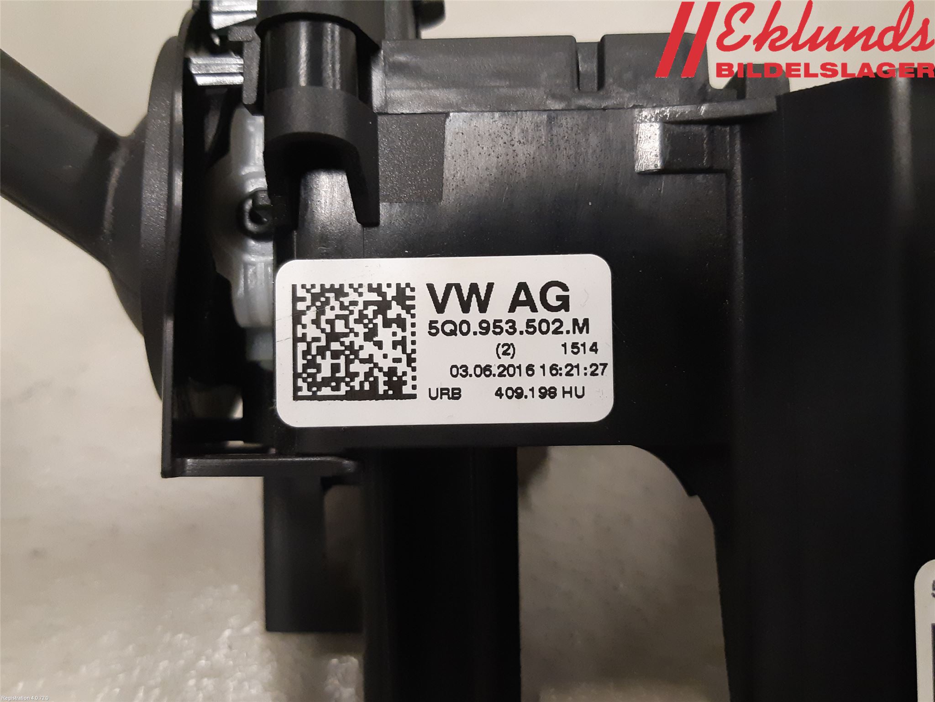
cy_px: 351
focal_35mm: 26
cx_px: 468
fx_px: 702
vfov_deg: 53.1
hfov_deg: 67.3
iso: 320
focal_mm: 3.93
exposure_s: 1/50
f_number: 1.7
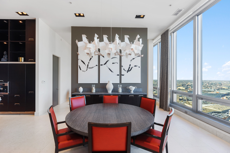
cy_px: 76
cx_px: 115
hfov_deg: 96.8
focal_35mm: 16
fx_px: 102
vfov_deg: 73.7
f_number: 8
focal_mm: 16
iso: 200
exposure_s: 1/8
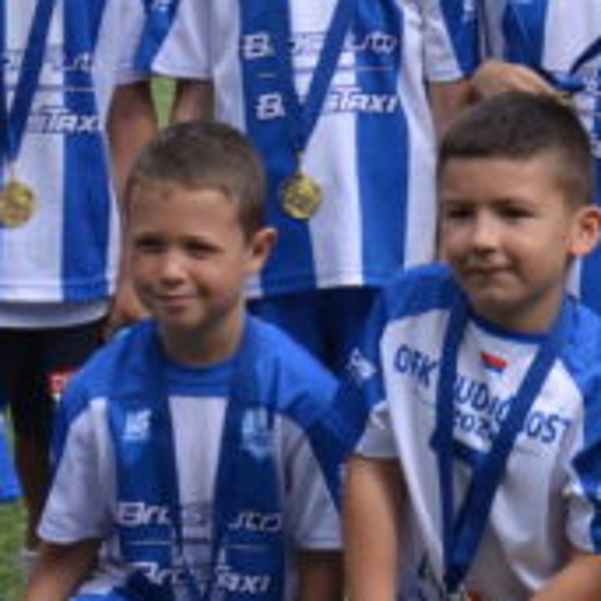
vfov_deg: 4.7
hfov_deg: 4.7
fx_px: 7352
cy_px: 35
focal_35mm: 374
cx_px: 675
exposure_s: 1/500
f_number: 4
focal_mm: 55
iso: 100
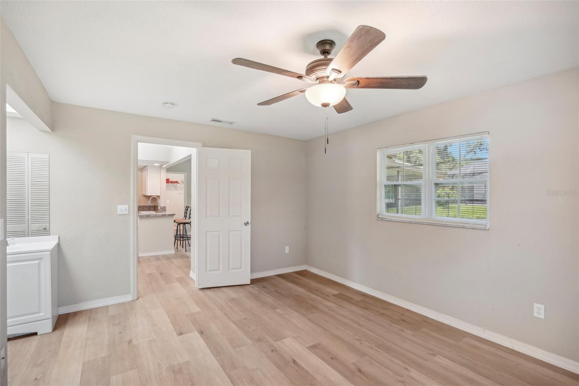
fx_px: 257
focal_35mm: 16
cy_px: 193
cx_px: 290
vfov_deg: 73.7
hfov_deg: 96.7
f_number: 4
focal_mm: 16
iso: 400
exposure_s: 1/45
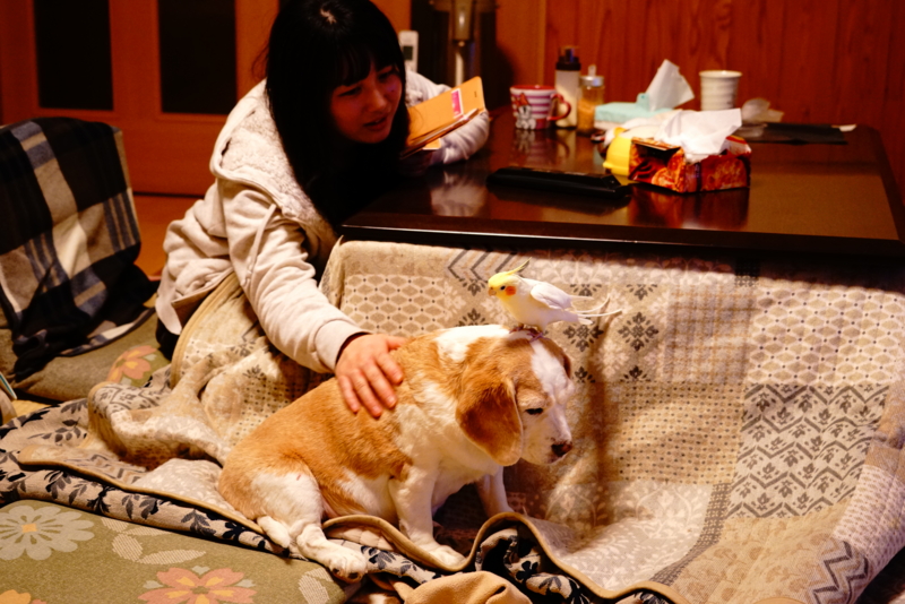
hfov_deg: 35.0
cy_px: 302
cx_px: 452
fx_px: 1433
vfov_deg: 23.8
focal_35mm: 57
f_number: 5
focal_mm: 57
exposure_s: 1/60
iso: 2500
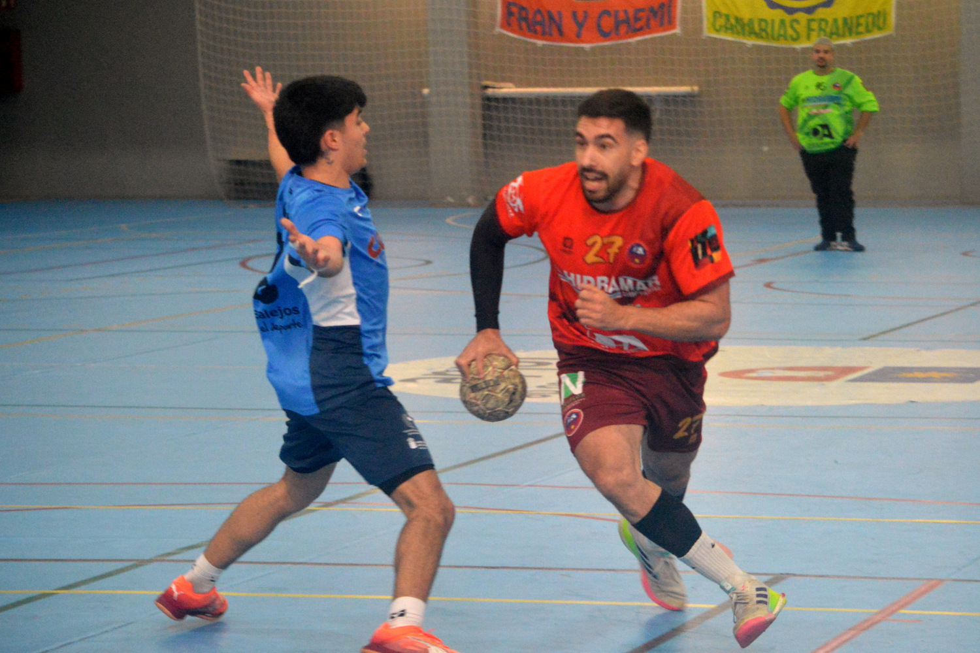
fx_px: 3265
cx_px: 490
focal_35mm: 120
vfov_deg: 11.4
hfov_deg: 17.1
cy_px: 326
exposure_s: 1/400
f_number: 4.5
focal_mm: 80
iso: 2800
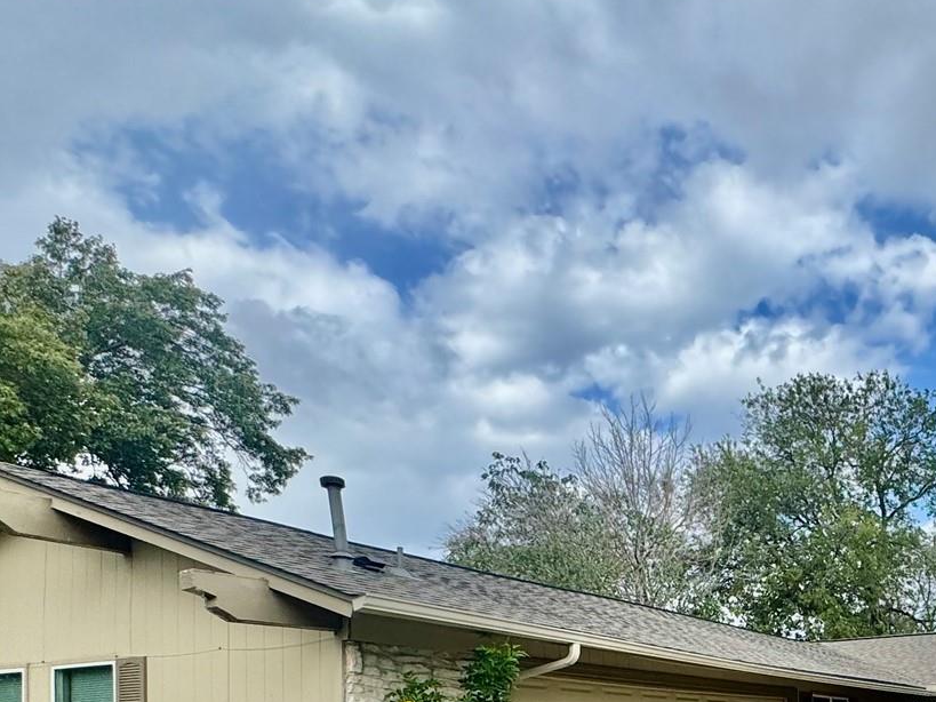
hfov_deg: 44.3
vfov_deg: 35.9
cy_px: 734
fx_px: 946
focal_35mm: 35
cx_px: 950
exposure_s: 1/1048
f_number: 2.2
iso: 40
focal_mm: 2.22
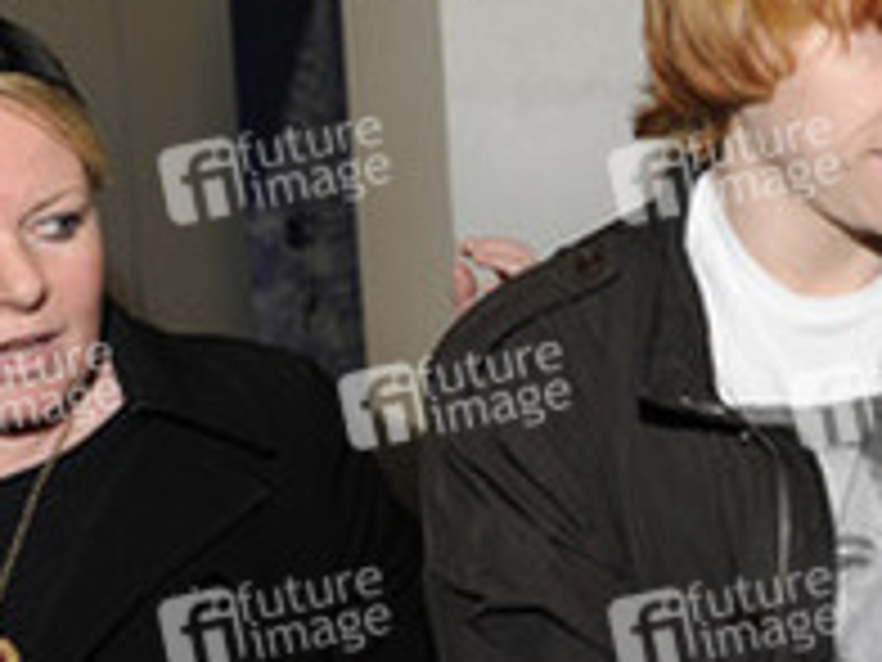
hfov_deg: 34.3
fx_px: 1350
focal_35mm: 53
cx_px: 785
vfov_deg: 27.5
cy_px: 284
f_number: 5.6
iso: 800
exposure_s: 1/160
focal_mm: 24
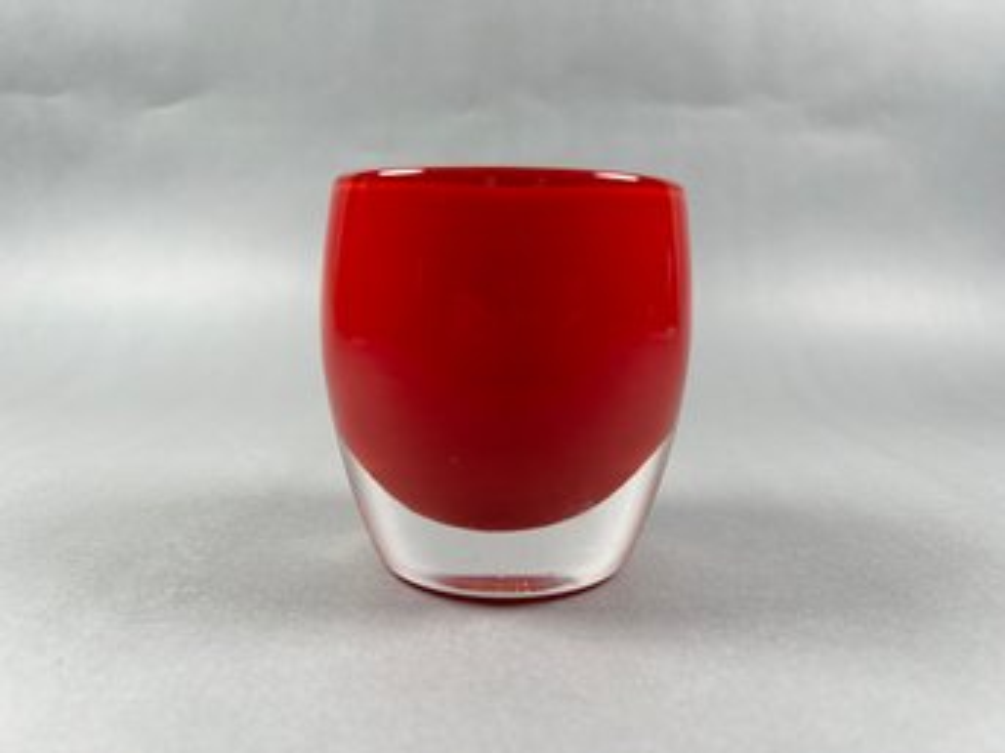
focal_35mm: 26
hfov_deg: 67.3
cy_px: 376
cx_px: 502
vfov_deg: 53.0
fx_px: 755
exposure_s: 1/214
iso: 40
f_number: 1.5
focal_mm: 5.7
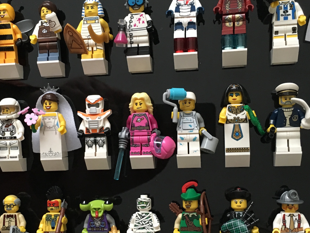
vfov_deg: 27.4
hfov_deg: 36.0
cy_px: 153
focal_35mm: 53
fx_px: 475
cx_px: 116
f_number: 2.2
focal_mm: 4.15
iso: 200
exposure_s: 1/20
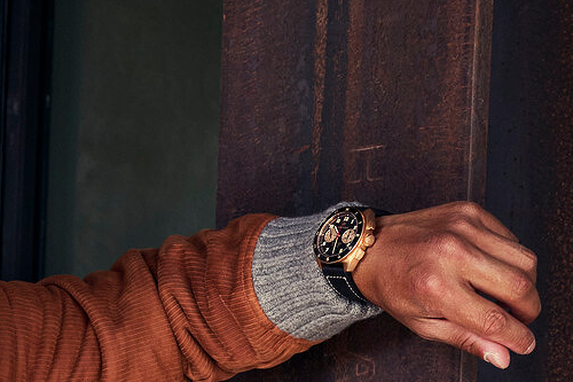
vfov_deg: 13.2
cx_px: -234
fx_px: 1623
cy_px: 396
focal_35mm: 102
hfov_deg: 18.2
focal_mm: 34
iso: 1250
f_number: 8
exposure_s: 1/200
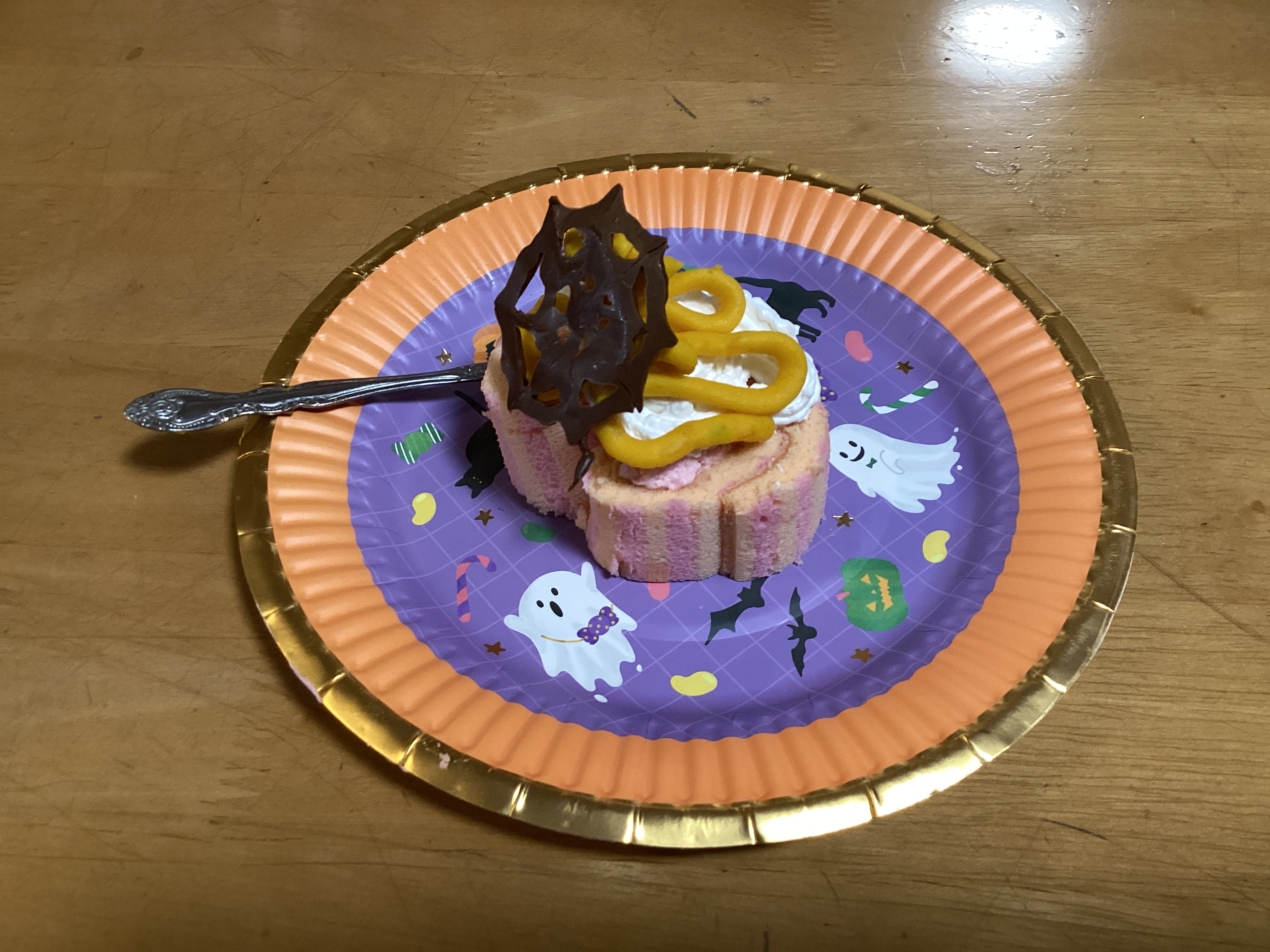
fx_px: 1137
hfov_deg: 58.4
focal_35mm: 31
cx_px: 635
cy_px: 476
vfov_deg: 45.4
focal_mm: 3.3
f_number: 2.4
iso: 200
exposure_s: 1/60
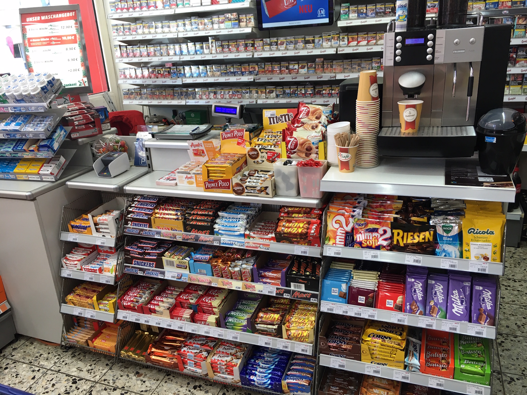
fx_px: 442
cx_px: 264
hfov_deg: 61.7
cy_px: 198
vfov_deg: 48.2
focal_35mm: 29
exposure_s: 1/33
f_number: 2.2
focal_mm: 4.15
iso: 25
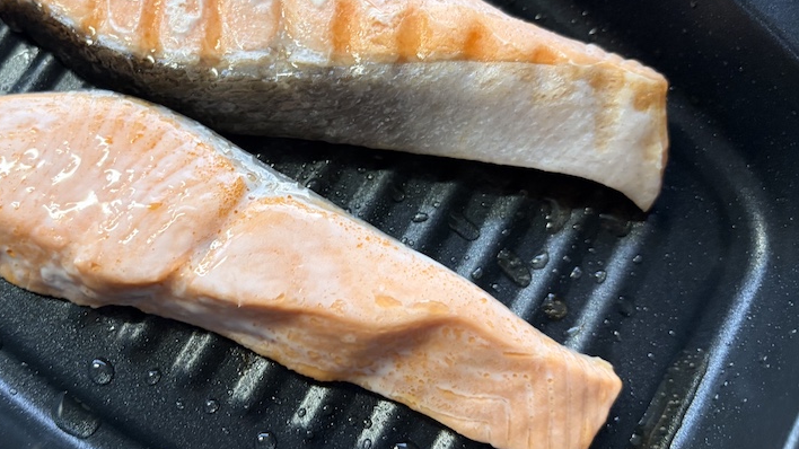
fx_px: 847
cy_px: 199
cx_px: 281
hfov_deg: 49.8
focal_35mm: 40
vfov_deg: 29.7
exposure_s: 1/60
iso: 160
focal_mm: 5.96
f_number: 1.6
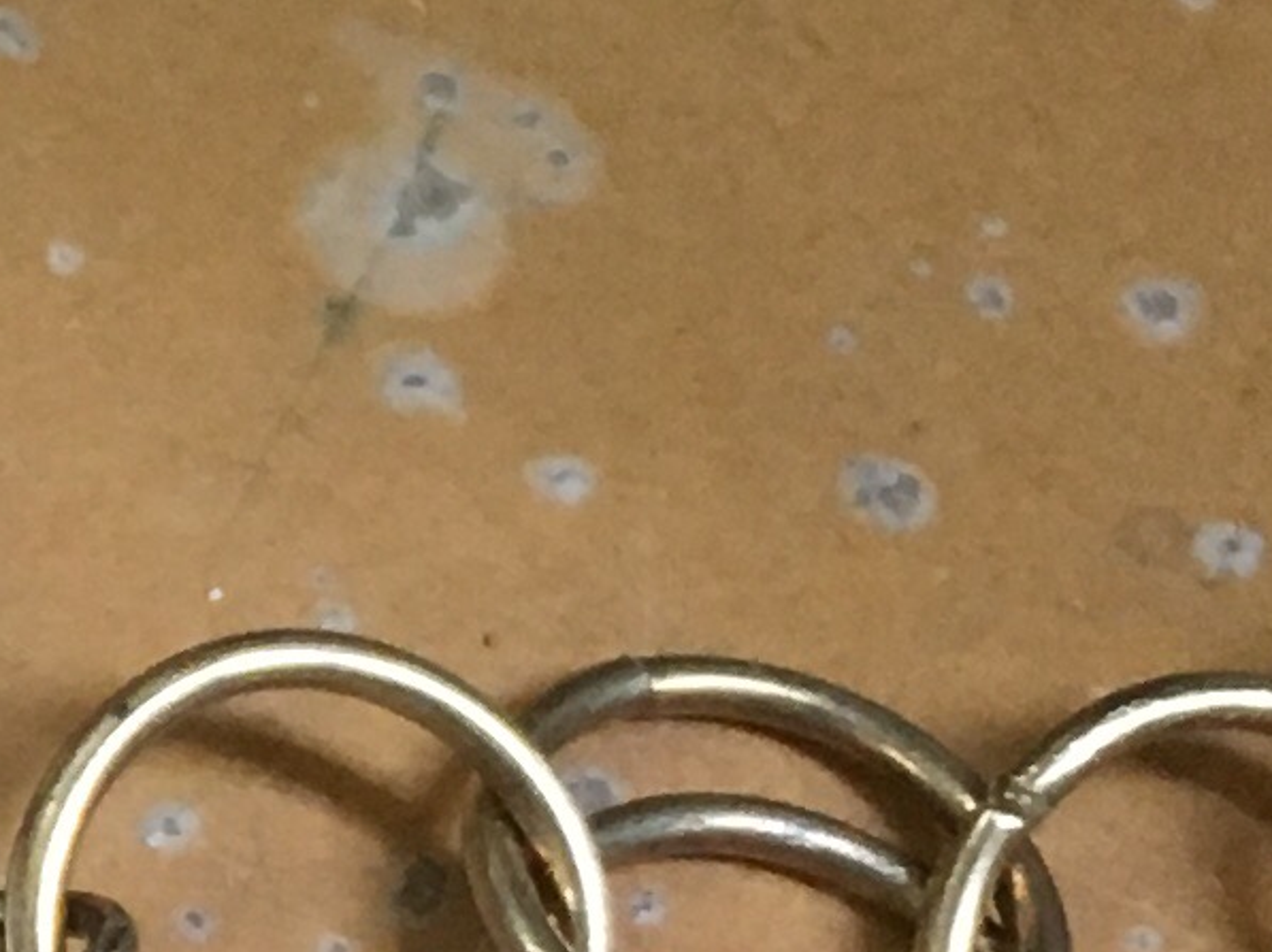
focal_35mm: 196
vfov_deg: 7.5
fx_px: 7198
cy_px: 1139
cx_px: -1500
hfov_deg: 9.3
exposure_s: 1/30
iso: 100
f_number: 2.2
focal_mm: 4.15
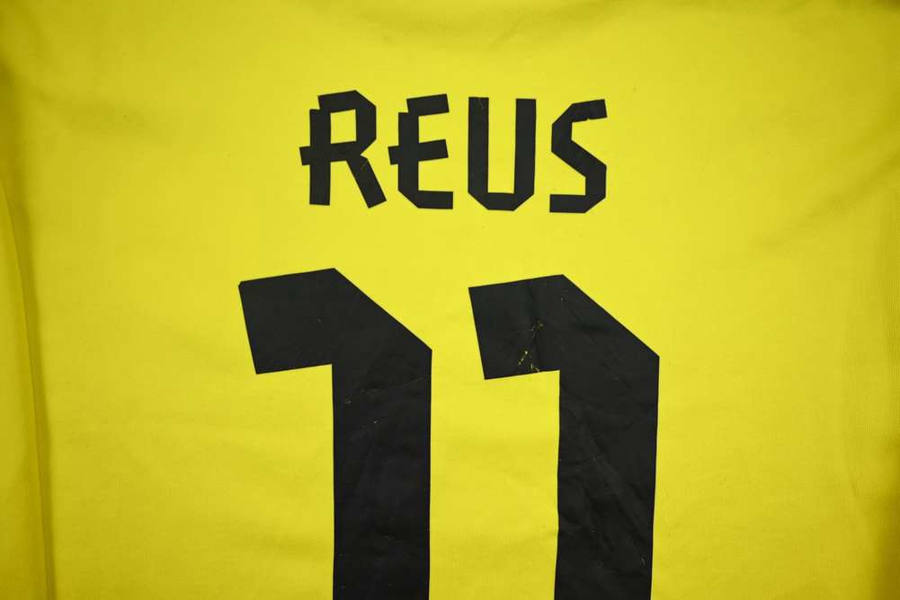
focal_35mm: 24
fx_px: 600
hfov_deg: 73.7
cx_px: 450
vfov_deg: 53.2
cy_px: 300
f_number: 5.6
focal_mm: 24
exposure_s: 1/180
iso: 200
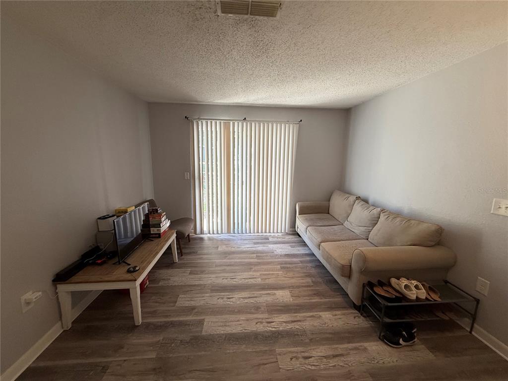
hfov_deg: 102.1
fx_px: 205
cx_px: 254
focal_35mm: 14
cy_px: 190
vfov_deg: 85.7
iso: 200
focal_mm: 2.22
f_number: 2.2
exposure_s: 1/120
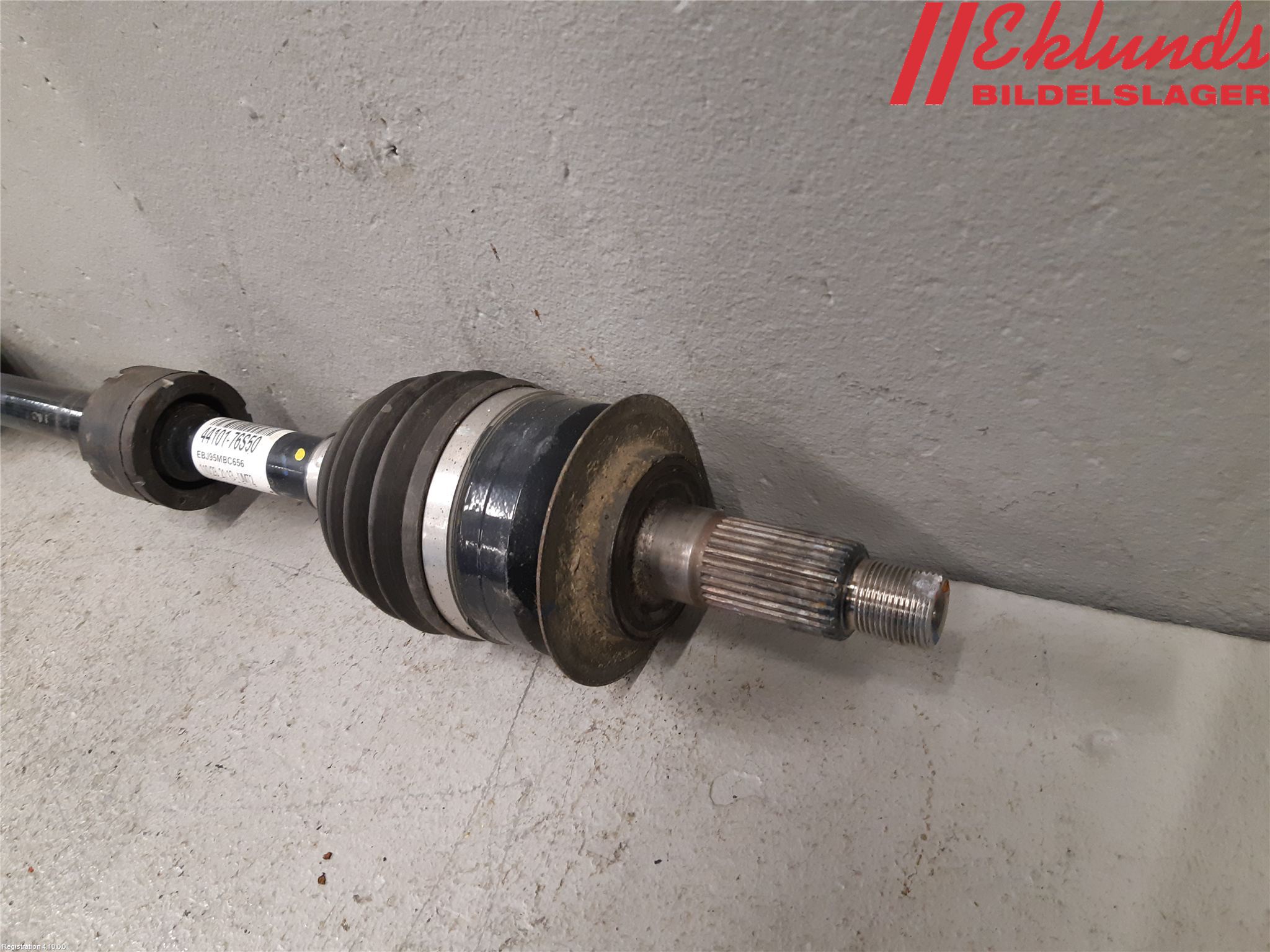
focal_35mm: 26
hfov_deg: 67.3
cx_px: 635
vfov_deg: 53.1
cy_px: 476
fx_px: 954
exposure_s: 1/50
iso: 200
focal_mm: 3.93
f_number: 1.7
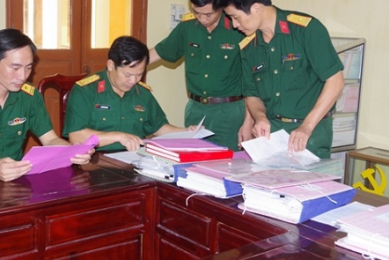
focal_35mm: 57
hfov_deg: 35.0
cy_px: 101
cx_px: 176
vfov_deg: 23.7
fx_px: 616
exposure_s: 1/125
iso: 800
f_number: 5
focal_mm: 28
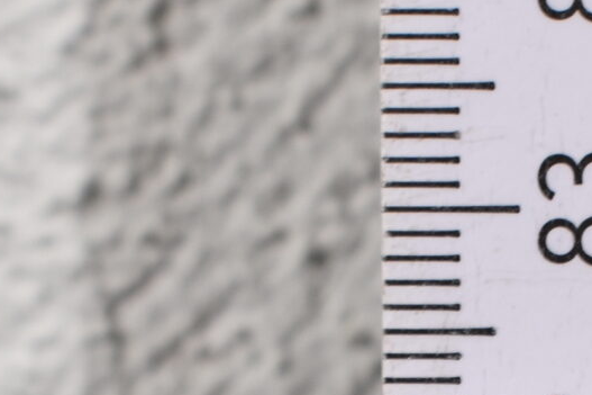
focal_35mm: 211
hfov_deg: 9.7
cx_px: 579
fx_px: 3476
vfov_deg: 6.4
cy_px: 526
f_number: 8
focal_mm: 29
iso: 360
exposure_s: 1/60
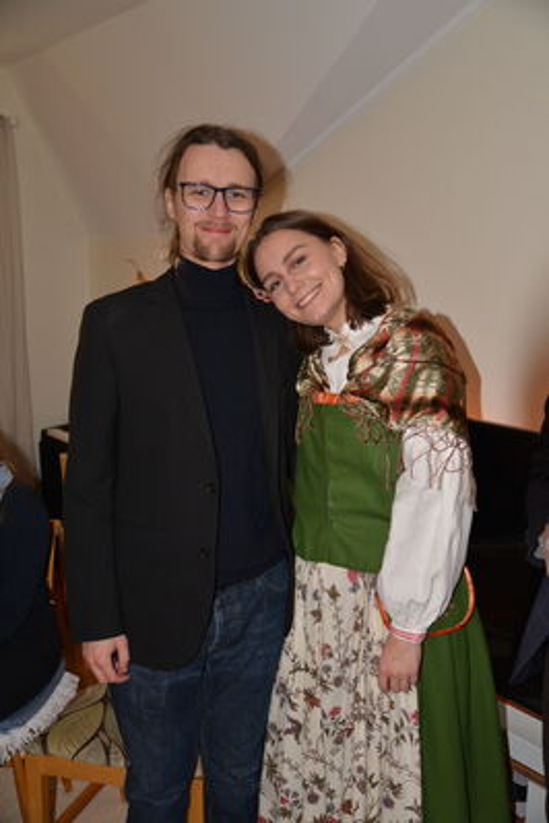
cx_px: 274
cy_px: 412
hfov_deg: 37.9
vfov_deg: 54.4
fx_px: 801
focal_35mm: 35
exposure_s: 1/60
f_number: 4
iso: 800
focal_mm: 35
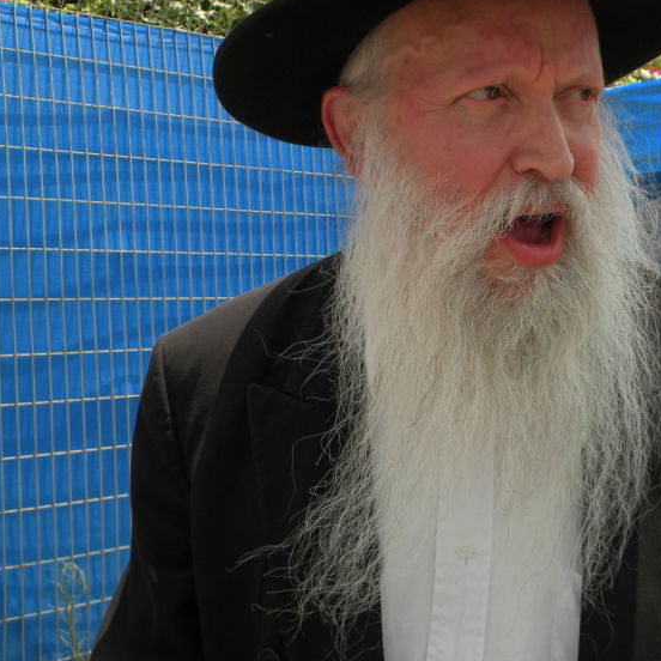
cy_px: 259
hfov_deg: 29.0
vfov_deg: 29.0
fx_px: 1275
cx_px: 417
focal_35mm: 59
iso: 80
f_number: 3.7
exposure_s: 1/667
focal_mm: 6.4
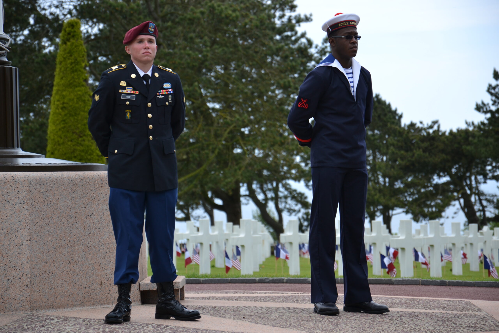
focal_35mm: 158
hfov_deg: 13.0
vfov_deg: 8.7
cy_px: 166
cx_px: 250
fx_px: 2183
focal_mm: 105
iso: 100
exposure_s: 1/125
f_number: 5.6
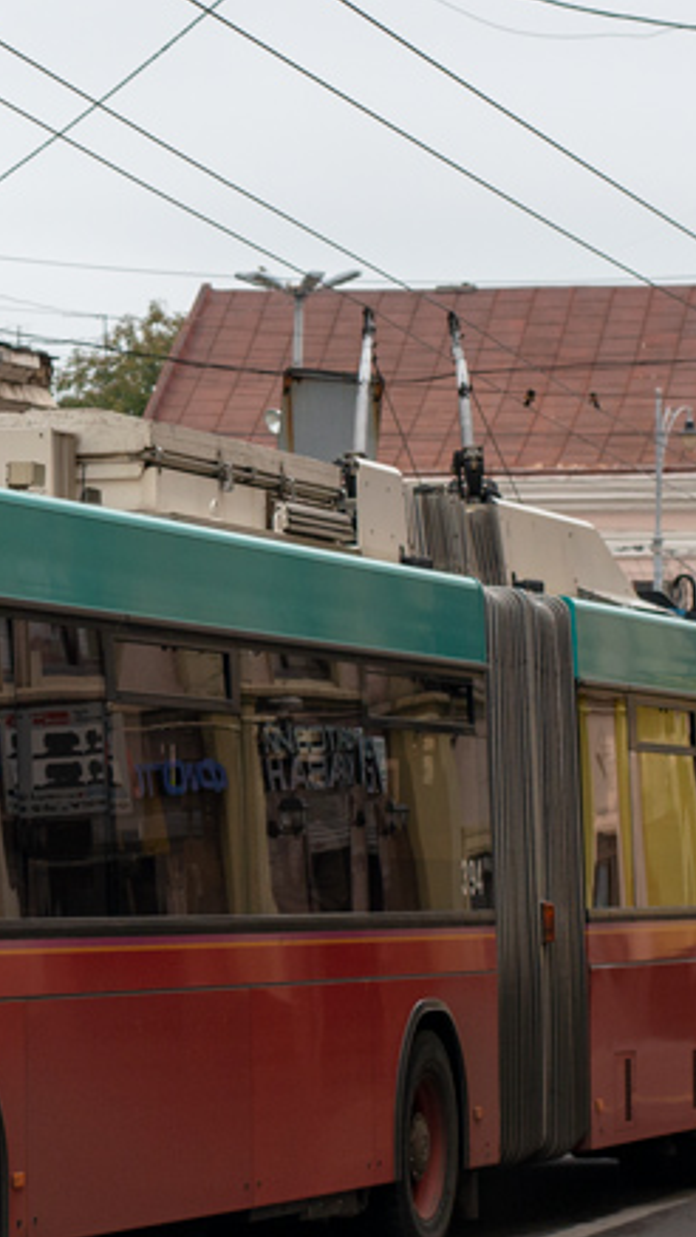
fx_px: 4722
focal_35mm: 144
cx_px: -156
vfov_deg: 14.9
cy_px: 607
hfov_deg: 8.3
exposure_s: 1/640
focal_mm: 50
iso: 200
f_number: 4
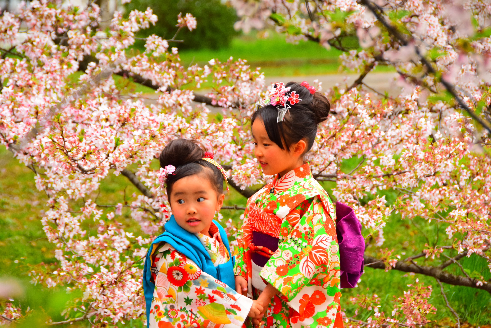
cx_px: 246
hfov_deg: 10.5
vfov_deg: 7.0
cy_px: 164
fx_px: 2659
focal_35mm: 195
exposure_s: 1/50
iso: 1000
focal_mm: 130
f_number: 7.1
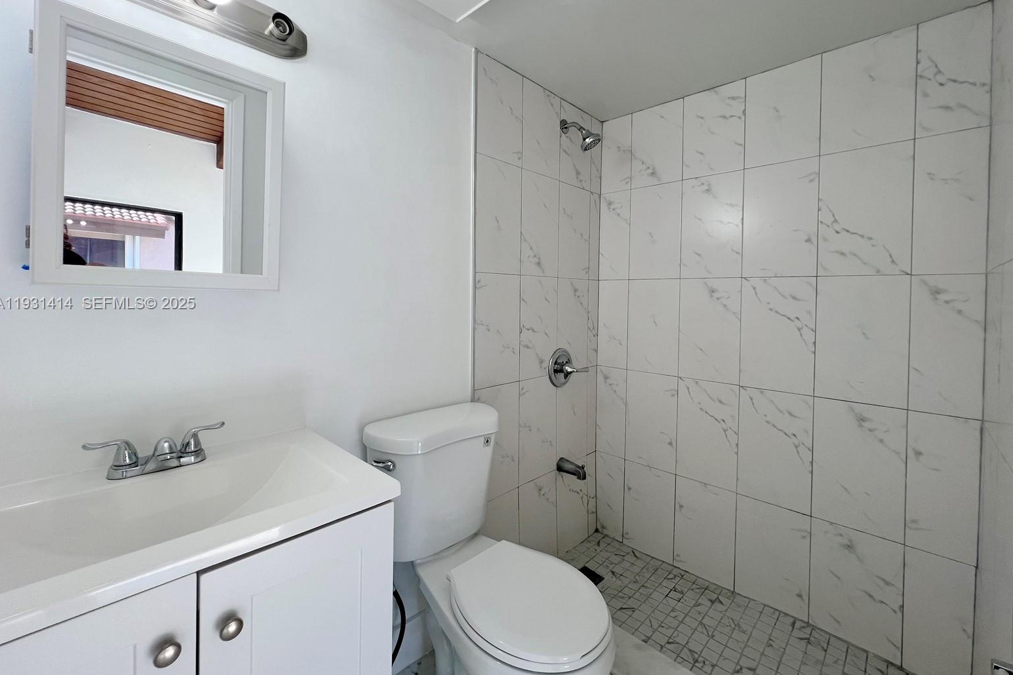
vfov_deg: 81.0
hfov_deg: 104.2
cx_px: 515
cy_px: 304
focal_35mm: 14
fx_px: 394
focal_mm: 1.57
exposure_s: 1/99
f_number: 1.8
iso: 32
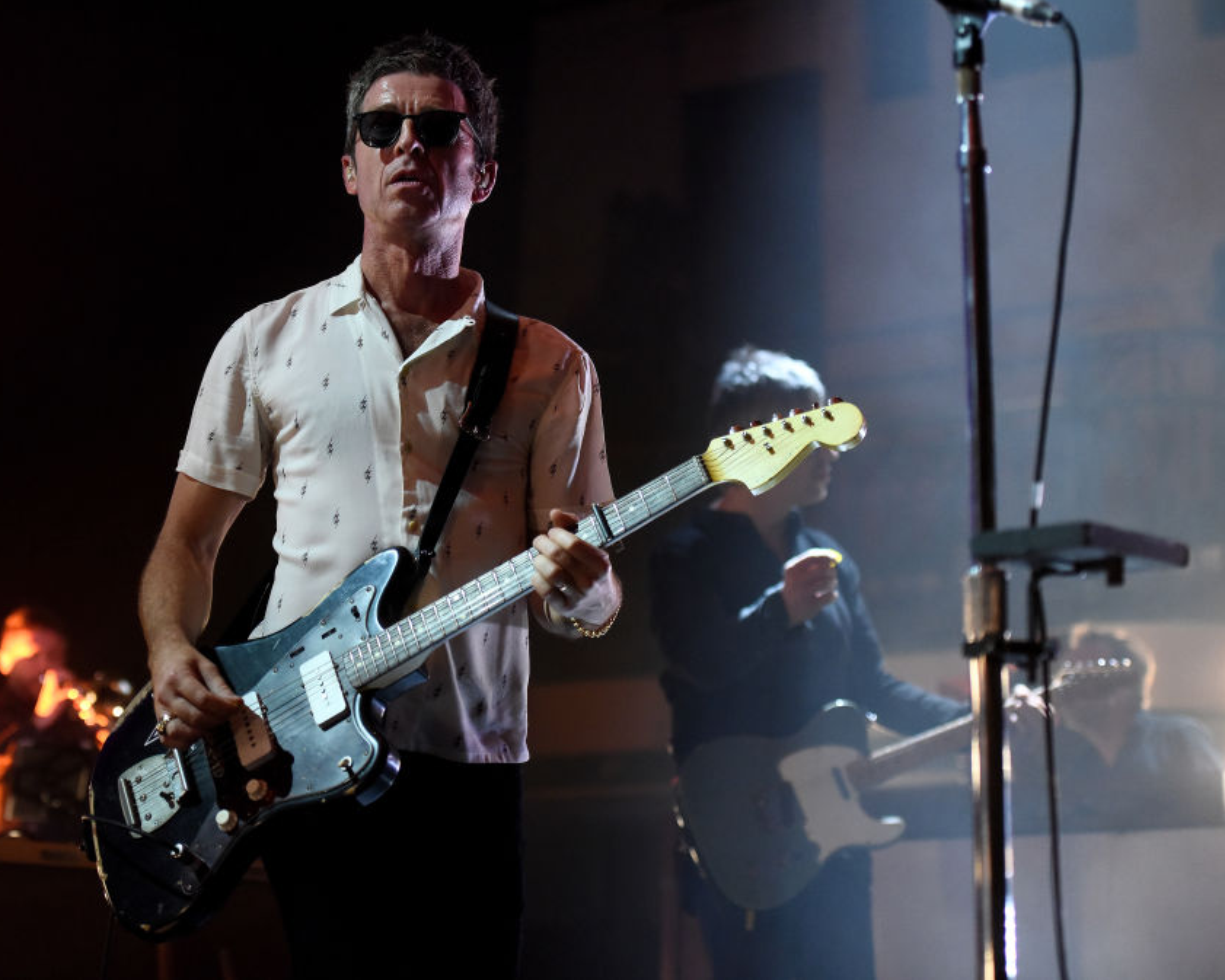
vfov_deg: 19.2
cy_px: 484
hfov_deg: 23.8
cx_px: 504
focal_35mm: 80
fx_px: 2901
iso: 3200
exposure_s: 1/400
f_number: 2.8
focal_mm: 70
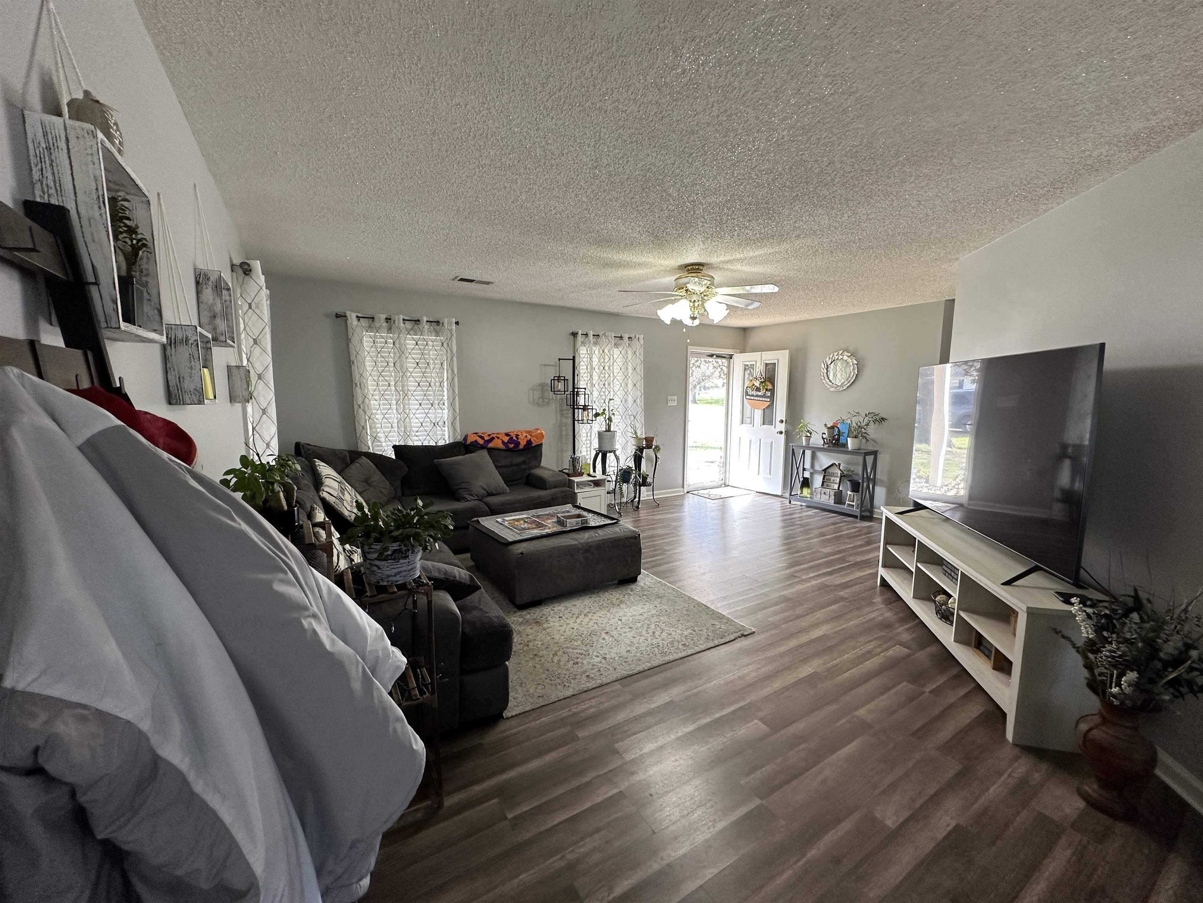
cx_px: 602
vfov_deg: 85.7
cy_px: 452
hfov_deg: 102.1
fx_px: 487
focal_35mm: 14
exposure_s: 1/99
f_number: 2.2
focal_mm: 2.22
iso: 125
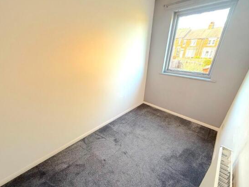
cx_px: 118
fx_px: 108
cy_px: 97
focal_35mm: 15
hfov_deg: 98.1
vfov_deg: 81.7
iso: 125
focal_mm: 2.22
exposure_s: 1/100
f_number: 2.2
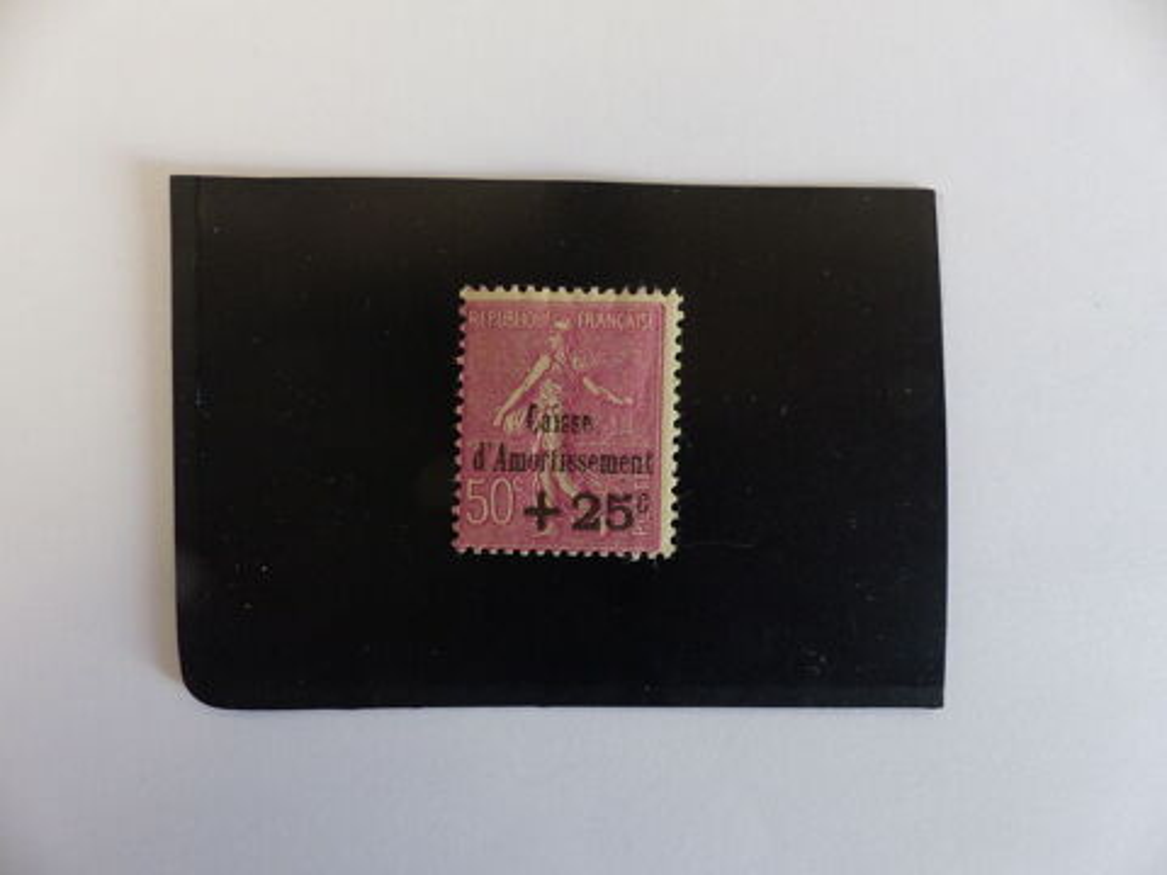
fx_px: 843
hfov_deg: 69.4
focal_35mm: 25
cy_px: 438
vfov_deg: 54.9
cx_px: 584
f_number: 2.8
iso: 200
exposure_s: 1/60
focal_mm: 4.5
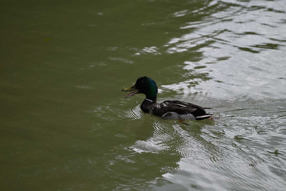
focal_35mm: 240
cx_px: 143
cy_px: 96
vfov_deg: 5.7
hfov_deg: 8.6
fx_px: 1907
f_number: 5.6
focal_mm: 240
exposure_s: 1/1000
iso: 180
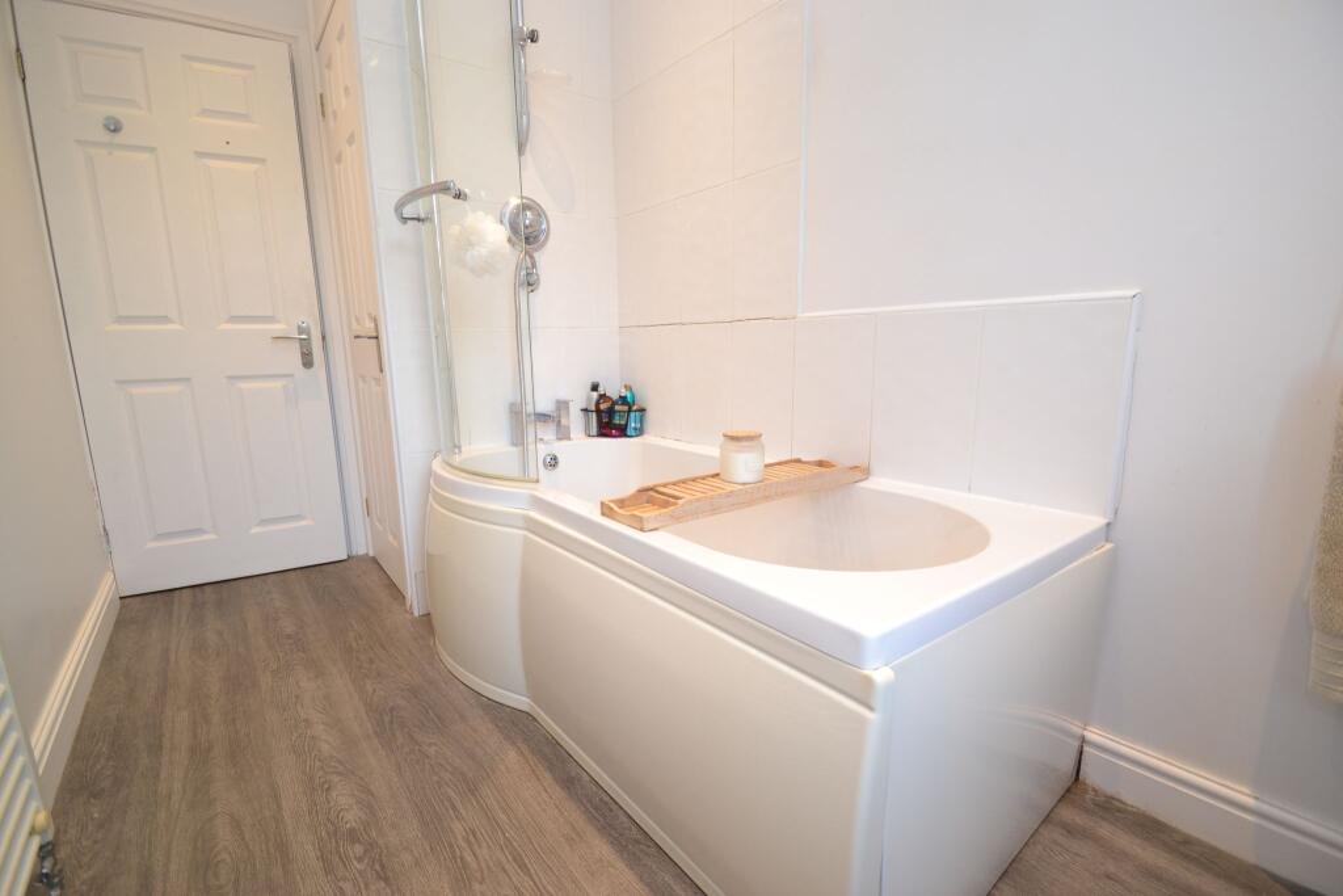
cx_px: 672
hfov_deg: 100.4
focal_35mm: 15
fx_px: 560
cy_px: 448
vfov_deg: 77.3
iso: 400
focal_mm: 10
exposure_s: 1/60
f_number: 4
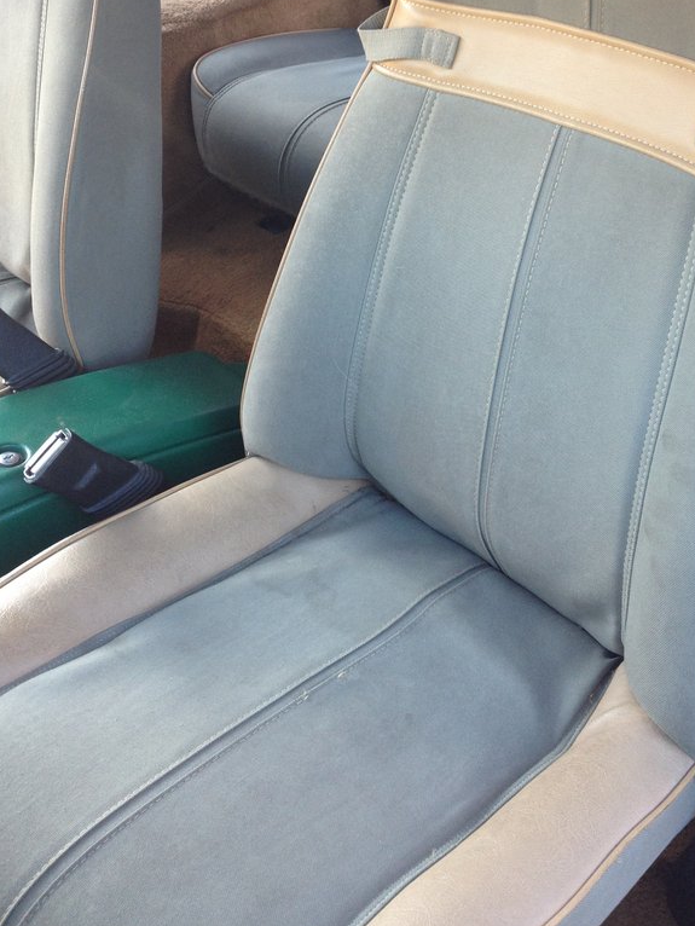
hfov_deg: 30.3
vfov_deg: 39.1
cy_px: 295
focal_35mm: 48
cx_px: 370
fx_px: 1284
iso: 80
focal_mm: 4.28
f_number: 2.4
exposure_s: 1/40
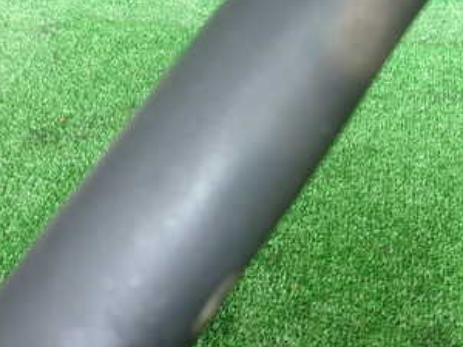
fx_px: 669
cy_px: 119
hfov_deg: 37.6
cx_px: 326
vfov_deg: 28.9
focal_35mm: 50
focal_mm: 4.5
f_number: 2
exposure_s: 1/40
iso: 200
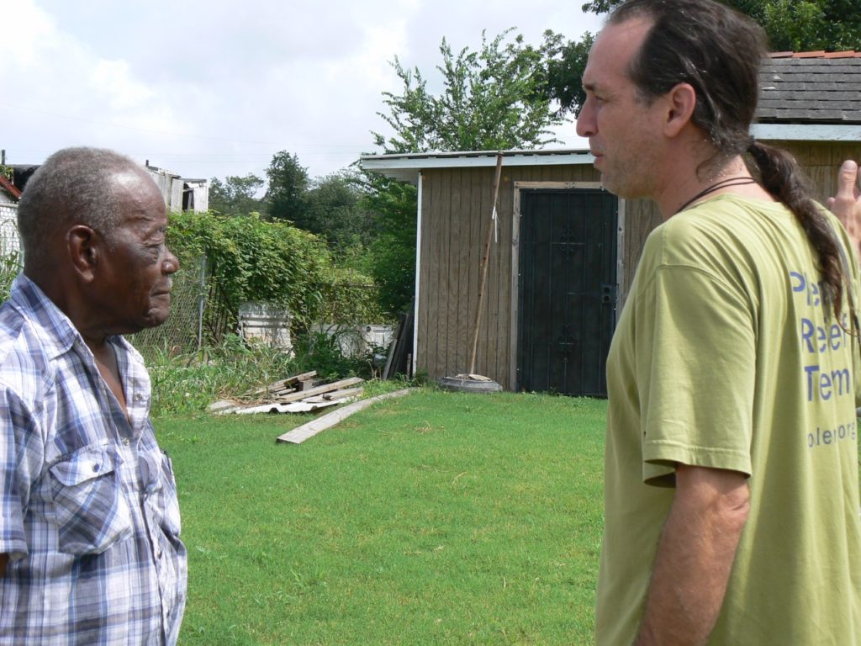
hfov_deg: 31.2
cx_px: 430
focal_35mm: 62
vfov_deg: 23.7
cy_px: 323
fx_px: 1542
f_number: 5.6
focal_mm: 10.4
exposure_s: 1/400
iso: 80
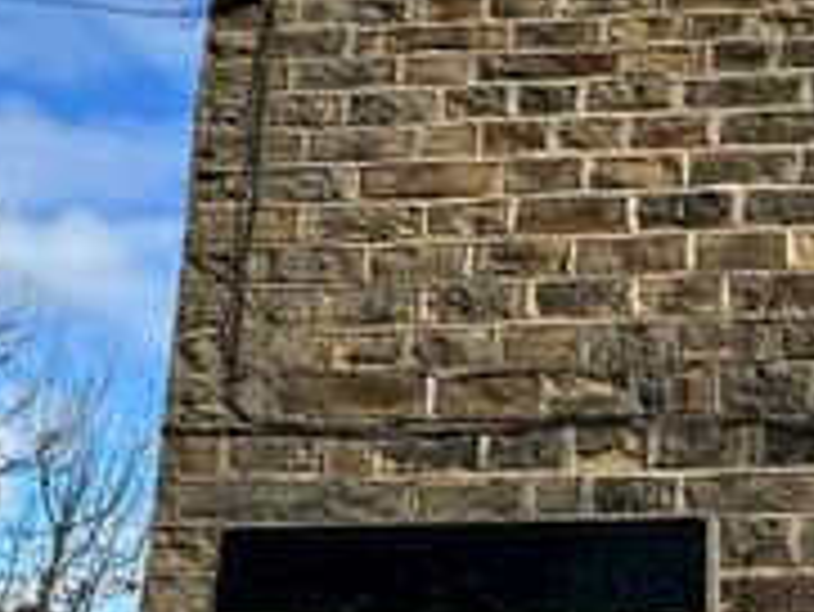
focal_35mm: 54
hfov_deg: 33.5
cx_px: 747
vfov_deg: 25.9
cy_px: 587
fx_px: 1271
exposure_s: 1/849
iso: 40
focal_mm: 2.22
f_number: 2.2
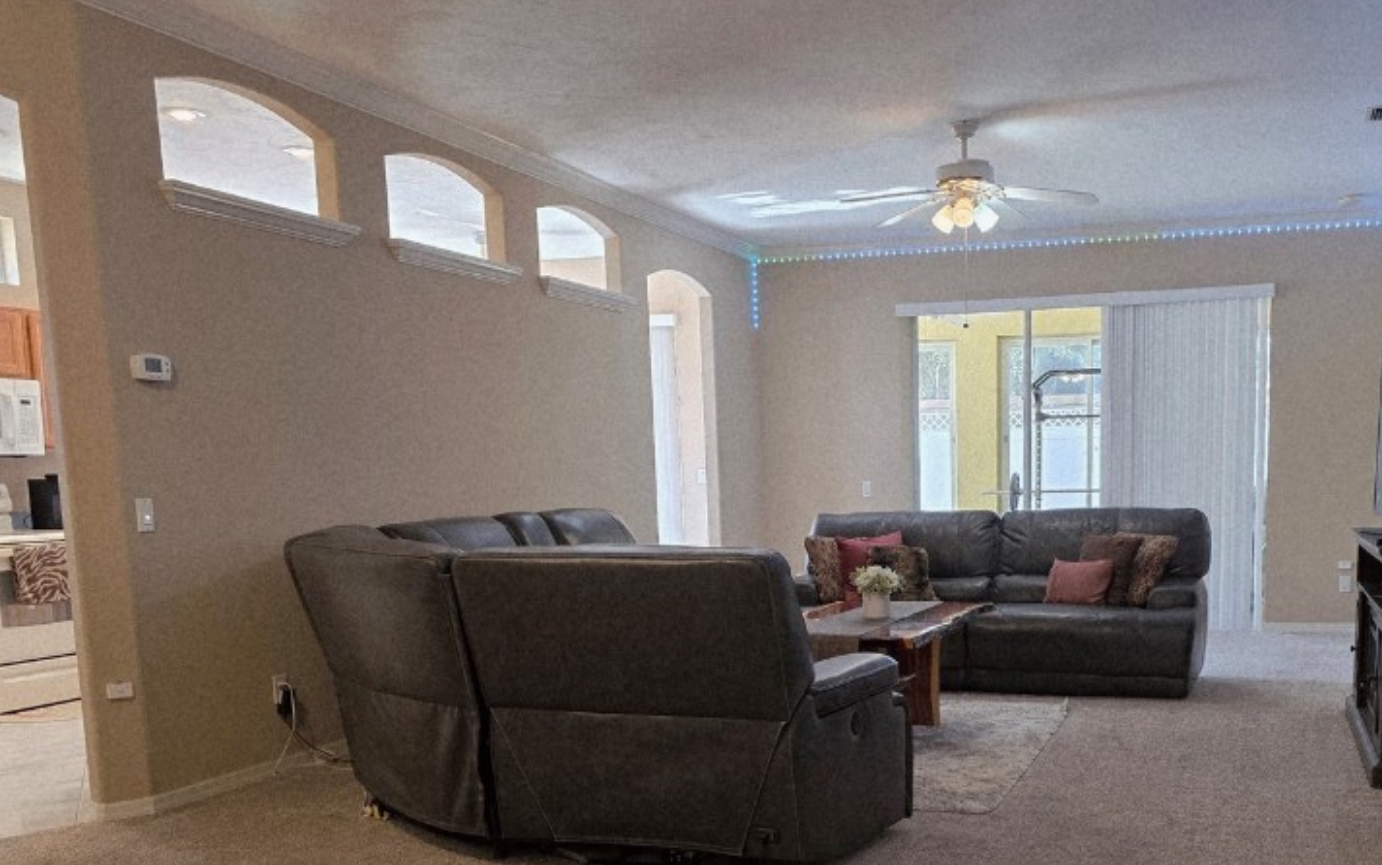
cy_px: 626
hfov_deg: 54.4
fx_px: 1319
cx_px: 903
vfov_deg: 35.6
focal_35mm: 35
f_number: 1.7
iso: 320
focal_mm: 6.3
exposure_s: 1/120
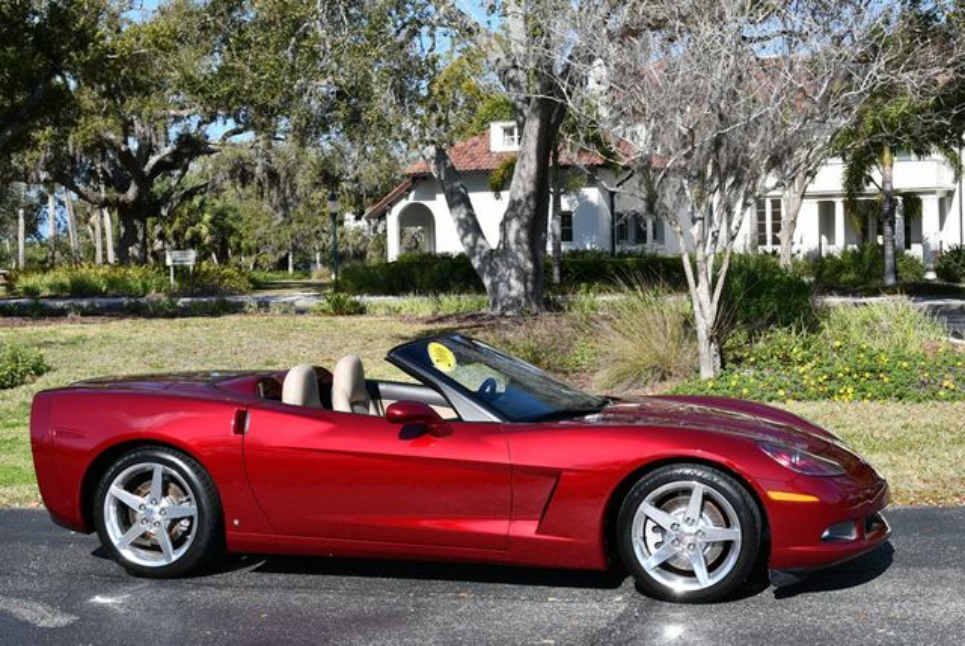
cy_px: 323
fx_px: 1502
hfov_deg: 35.6
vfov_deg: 24.2
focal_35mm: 56
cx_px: 482
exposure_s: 1/250
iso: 100
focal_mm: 28
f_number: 8
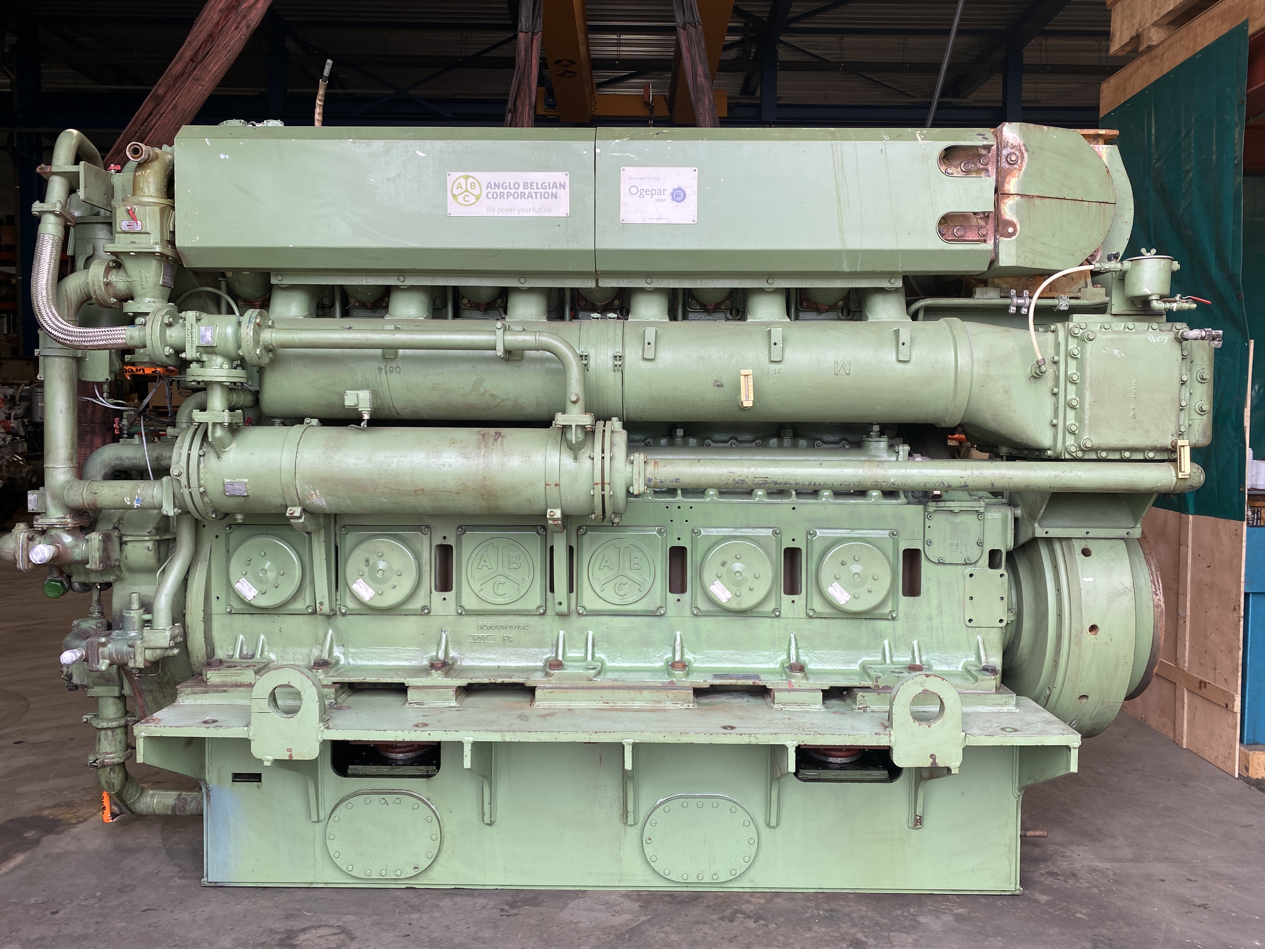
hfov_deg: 67.3
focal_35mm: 26
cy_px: 474
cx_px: 632
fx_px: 950
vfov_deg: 53.1
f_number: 1.8
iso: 32
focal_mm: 4.25
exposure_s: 1/252
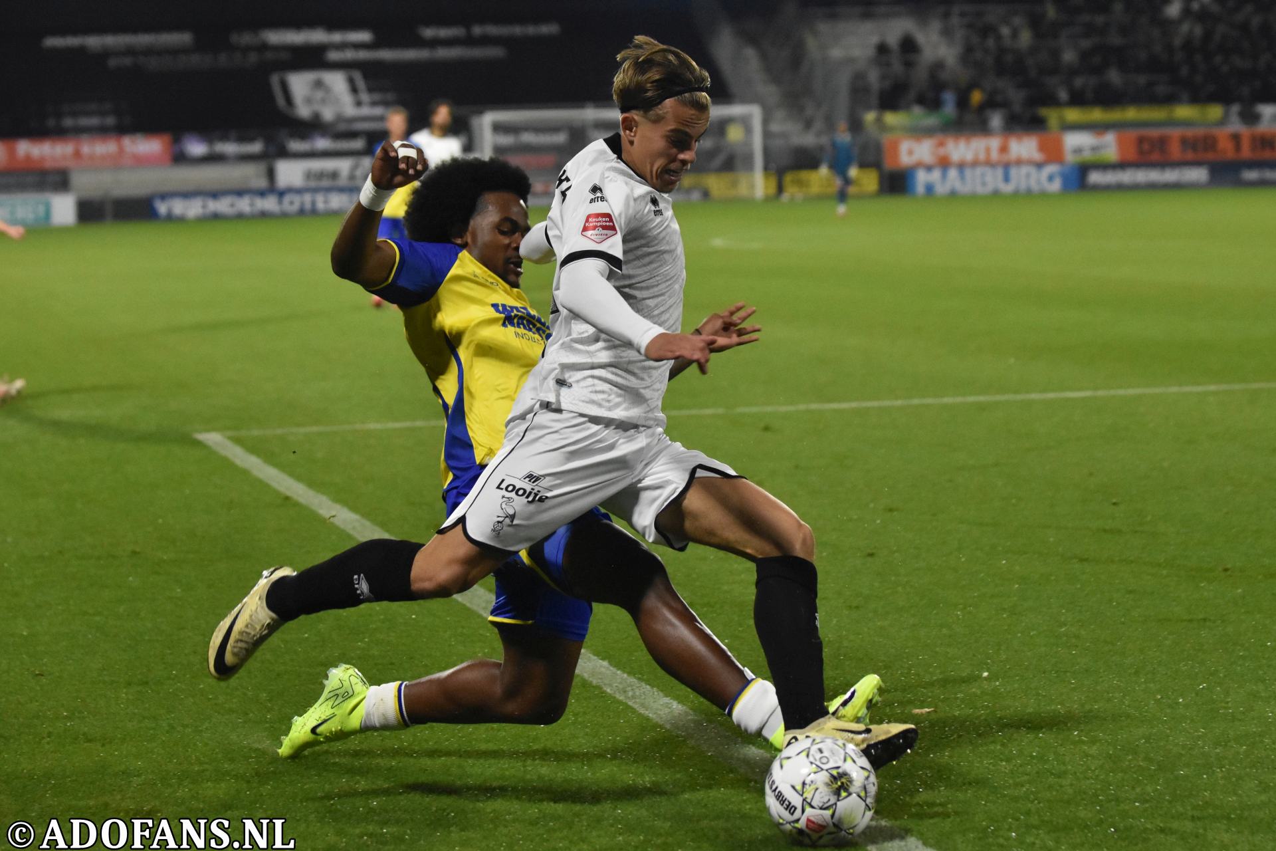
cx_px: 638
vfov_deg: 13.0
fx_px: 3721
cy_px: 426
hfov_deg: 19.5
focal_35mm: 105
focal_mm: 70
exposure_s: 1/1000
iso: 2500
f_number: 2.8
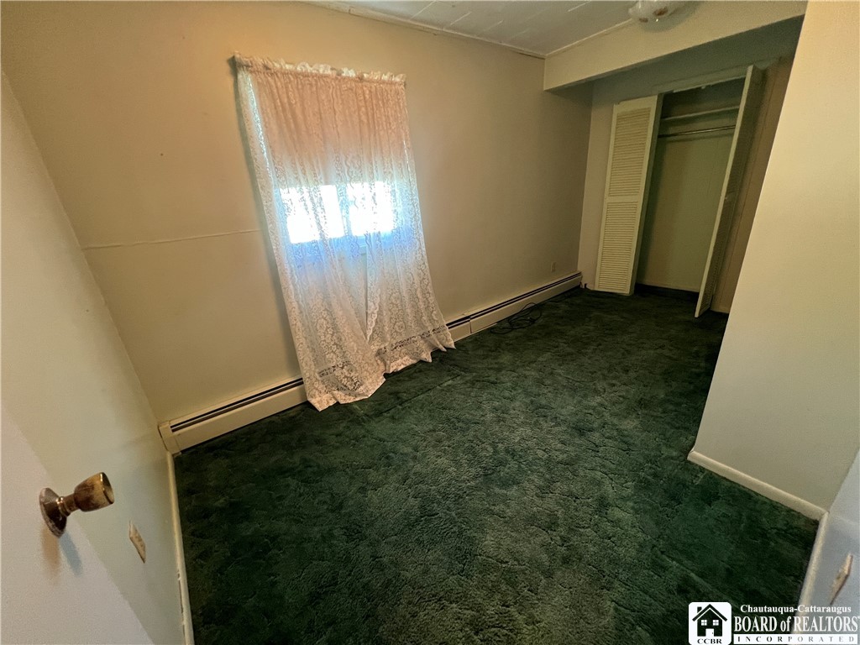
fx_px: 323
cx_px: 430
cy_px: 322
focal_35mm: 13
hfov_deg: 106.2
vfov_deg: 89.9
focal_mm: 1.57
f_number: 1.8
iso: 320
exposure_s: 1/60
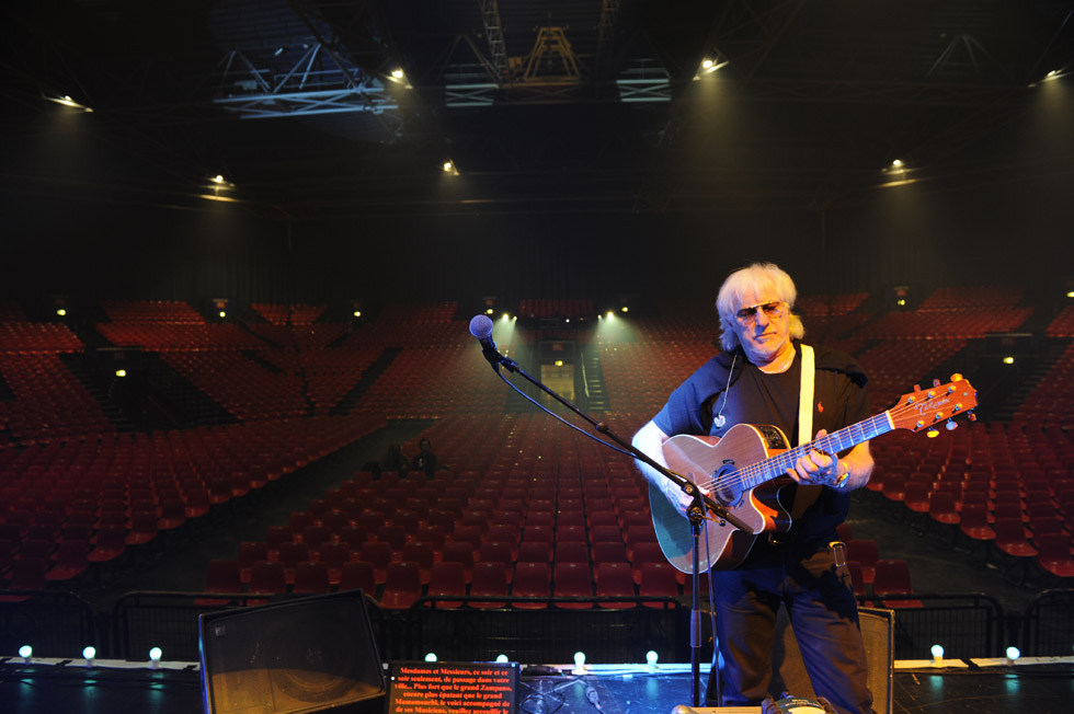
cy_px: 357
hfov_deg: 73.8
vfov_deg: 53.1
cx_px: 537
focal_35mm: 24
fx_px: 715
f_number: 4
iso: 1000
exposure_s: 1/40
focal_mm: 24
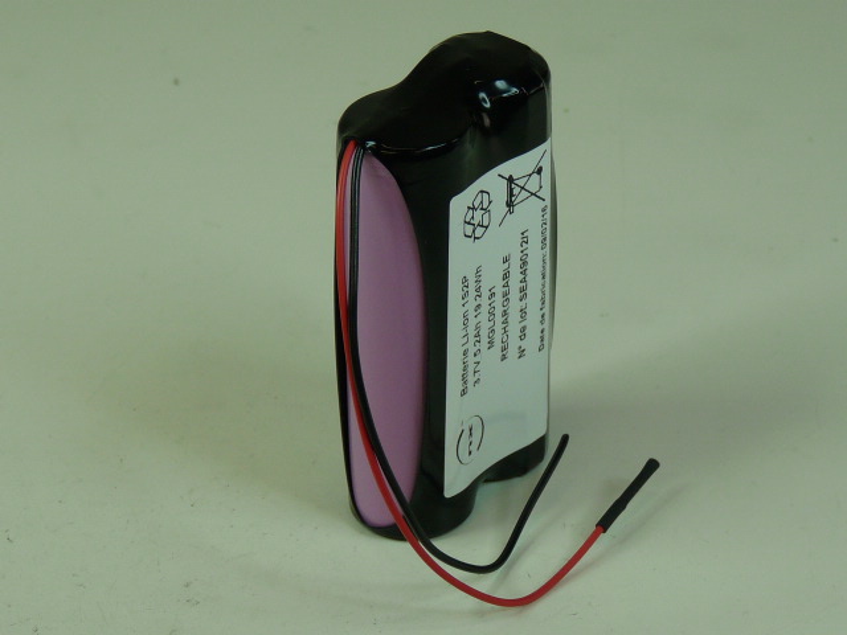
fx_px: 3499
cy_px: 318
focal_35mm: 143
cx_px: 424
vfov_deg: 10.4
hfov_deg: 13.8
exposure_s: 1/80
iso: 100
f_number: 3.4
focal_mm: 14.4
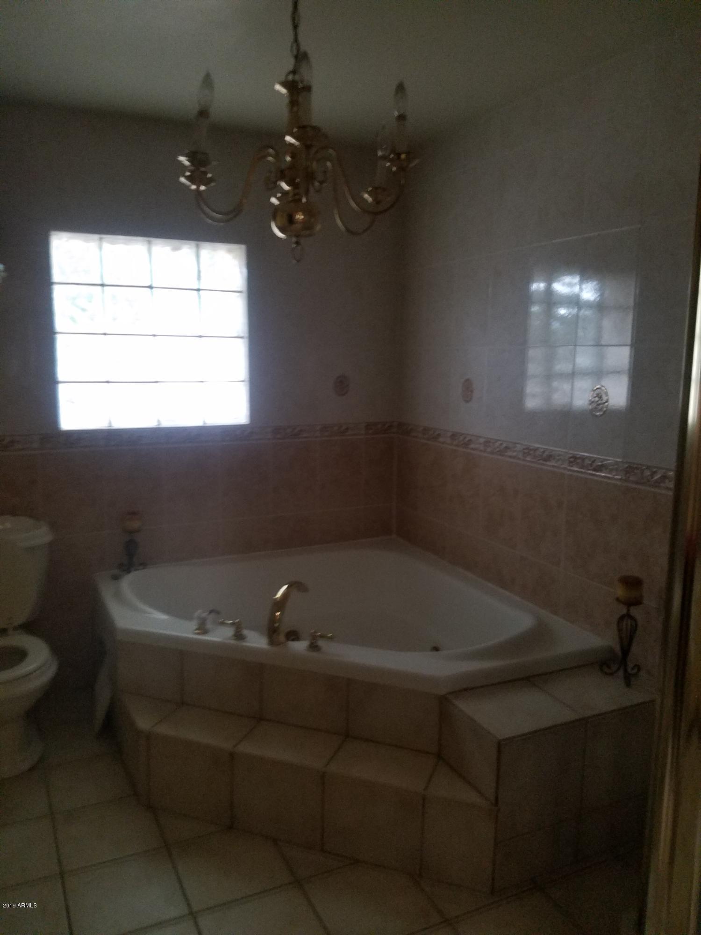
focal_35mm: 26
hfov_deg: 53.1
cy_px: 468
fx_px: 702
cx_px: 350
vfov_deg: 67.3
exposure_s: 1/24
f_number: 1.7
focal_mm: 4.2
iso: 250
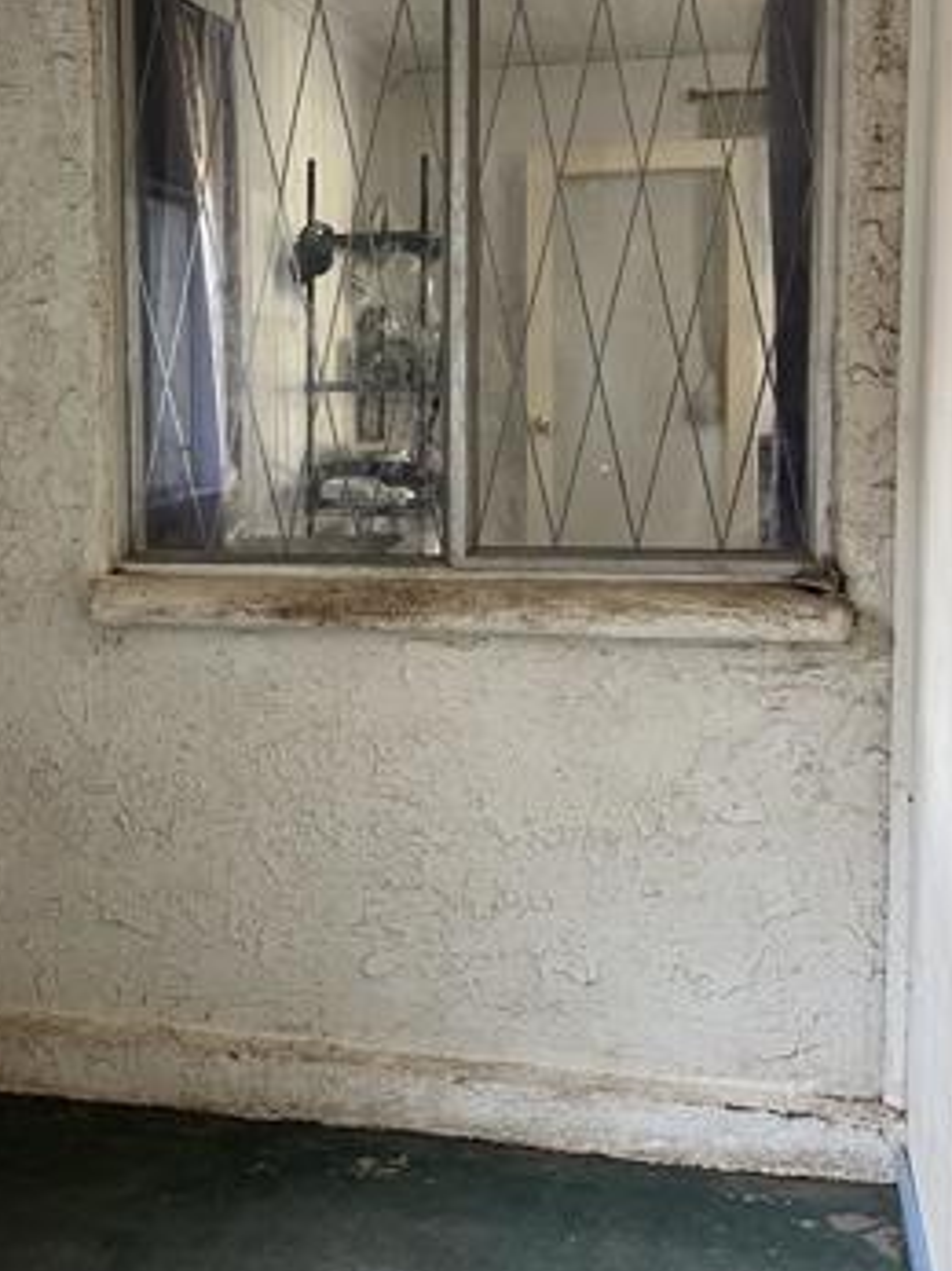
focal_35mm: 48
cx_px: 234
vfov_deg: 39.5
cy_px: 509
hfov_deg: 29.7
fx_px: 1761
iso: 250
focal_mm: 5.7
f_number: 1.5
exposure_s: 1/60
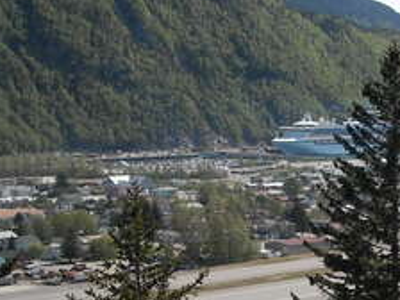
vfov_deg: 12.3
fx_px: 1387
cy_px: 114
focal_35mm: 120
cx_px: 400
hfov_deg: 16.1
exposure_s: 1/323
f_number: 5.6
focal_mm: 5.7
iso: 64
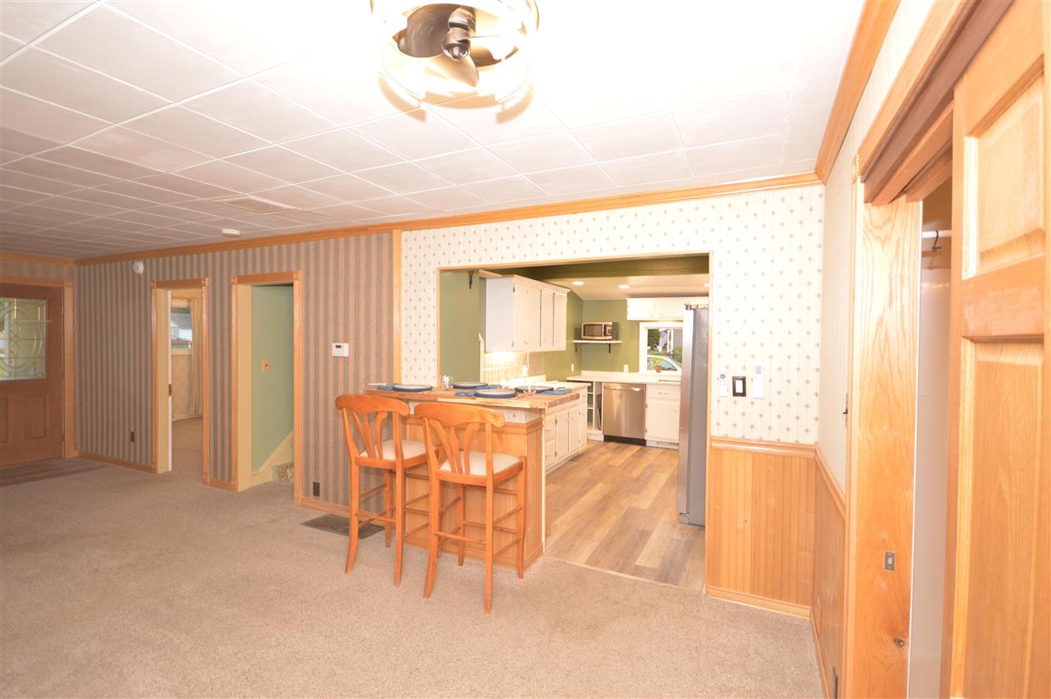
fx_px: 481
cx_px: 526
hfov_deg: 95.0
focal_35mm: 16
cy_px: 350
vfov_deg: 72.0
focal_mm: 11
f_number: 4.2
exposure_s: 1/60
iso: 900
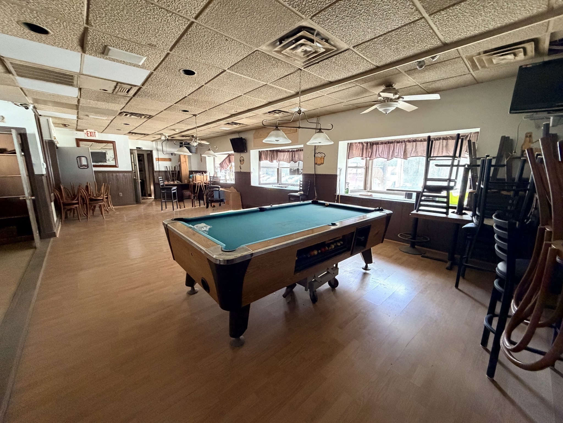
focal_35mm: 14
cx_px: 282
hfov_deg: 102.1
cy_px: 212
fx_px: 228
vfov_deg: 85.7
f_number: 2.2
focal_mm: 2.22
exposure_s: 1/60
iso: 800
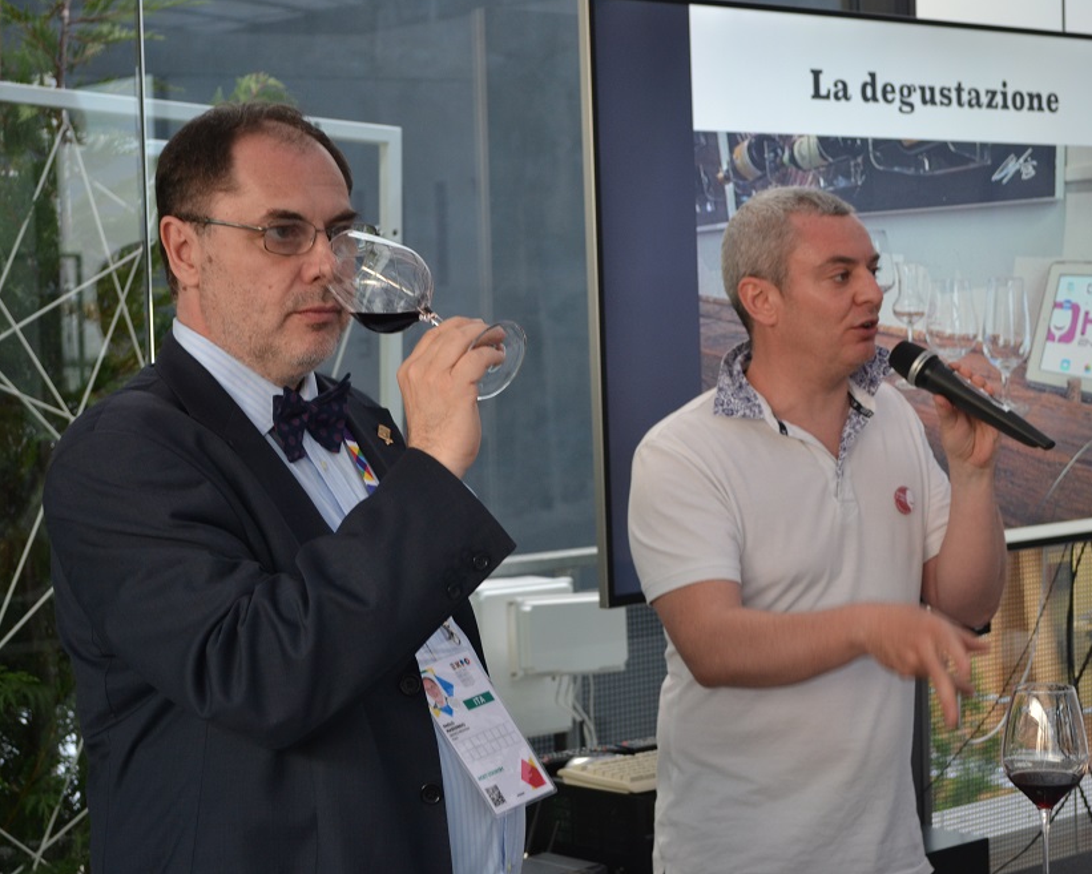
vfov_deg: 21.3
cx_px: 572
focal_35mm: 72
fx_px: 2327
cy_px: 436
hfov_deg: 26.4
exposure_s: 1/25
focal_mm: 42
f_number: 5.3
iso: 400
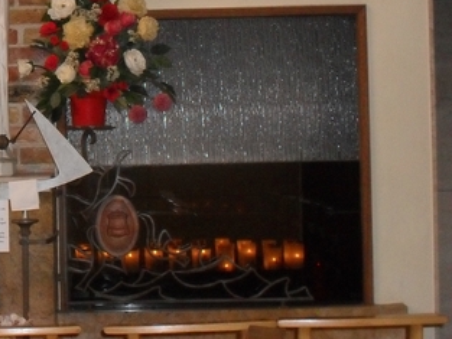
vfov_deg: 15.7
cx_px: 22
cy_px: 84
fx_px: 1228
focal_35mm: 94
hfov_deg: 20.3
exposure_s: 1/45
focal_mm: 8.7
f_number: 3.9
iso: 320
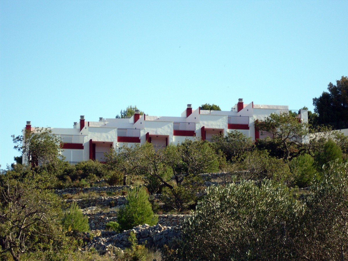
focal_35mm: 114
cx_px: 174
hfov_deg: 17.3
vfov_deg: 13.0
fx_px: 1146
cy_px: 130
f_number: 5.2
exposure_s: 1/250
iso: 80
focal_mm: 18.9
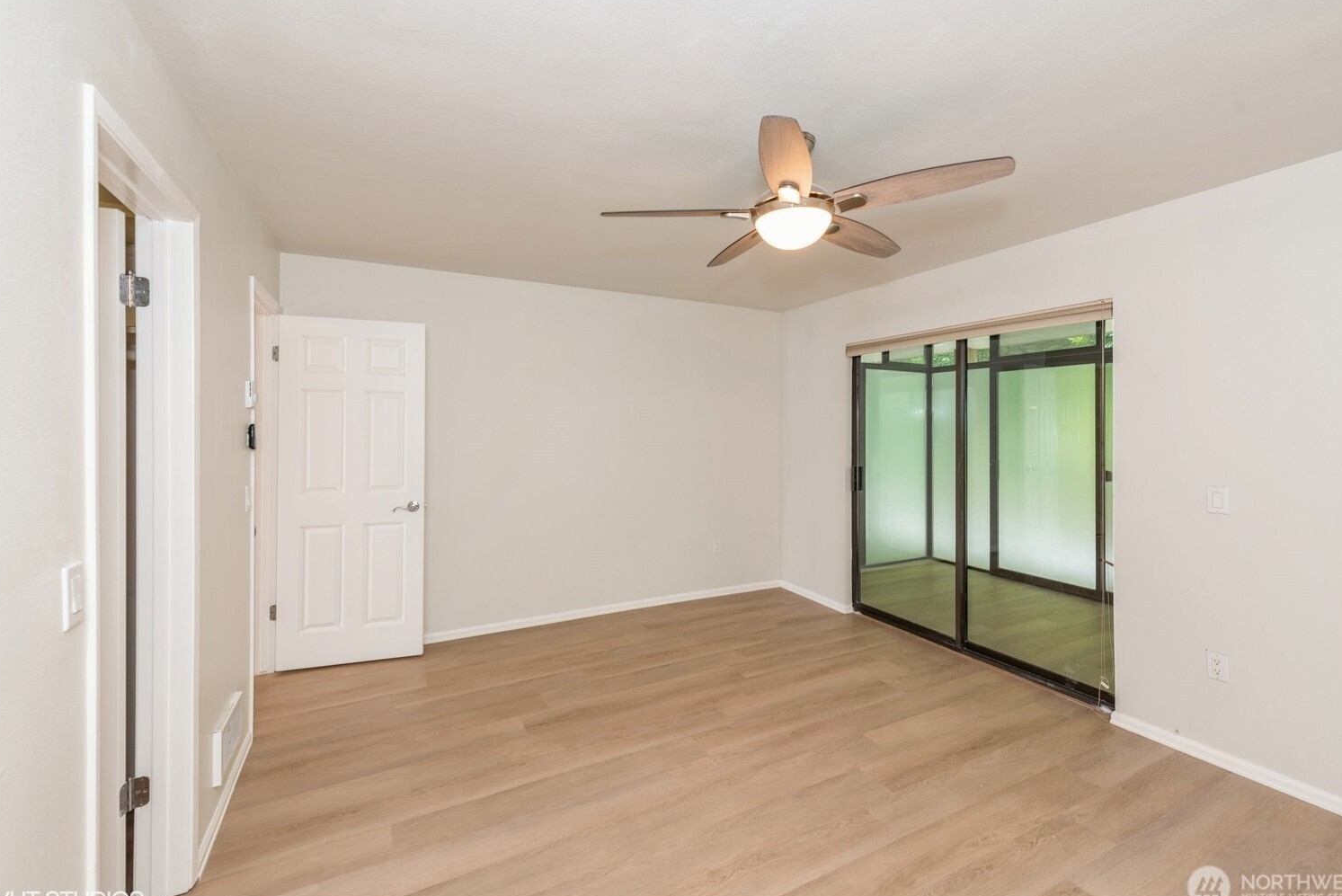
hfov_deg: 100.4
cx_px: 677
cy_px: 440
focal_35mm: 15
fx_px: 559
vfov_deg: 77.4
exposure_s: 1/6
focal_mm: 14
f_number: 8
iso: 200
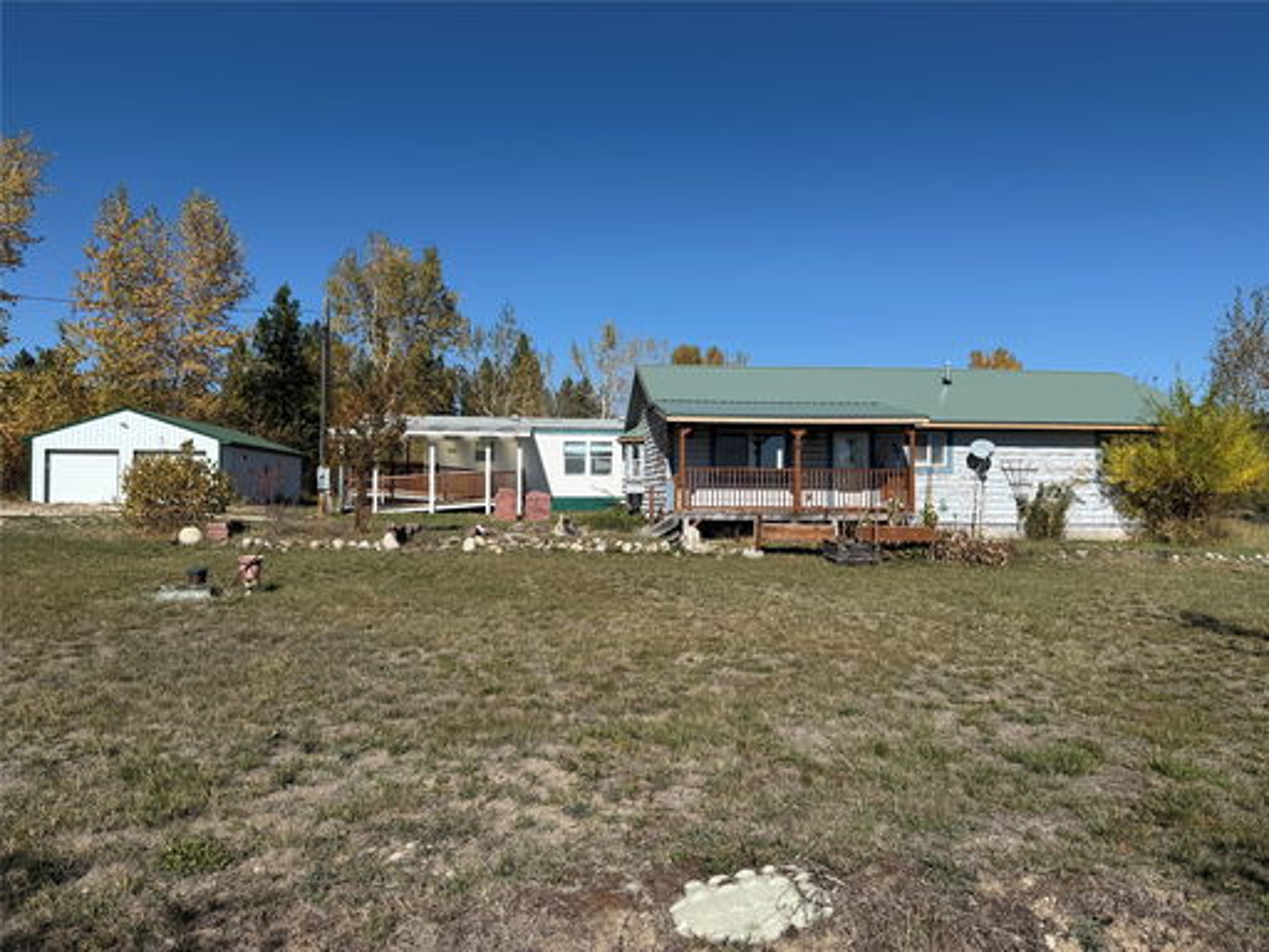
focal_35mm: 24
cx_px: 634
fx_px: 880
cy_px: 476
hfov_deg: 71.6
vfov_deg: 56.8
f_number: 1.78
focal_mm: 6.76
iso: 80
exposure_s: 1/6173
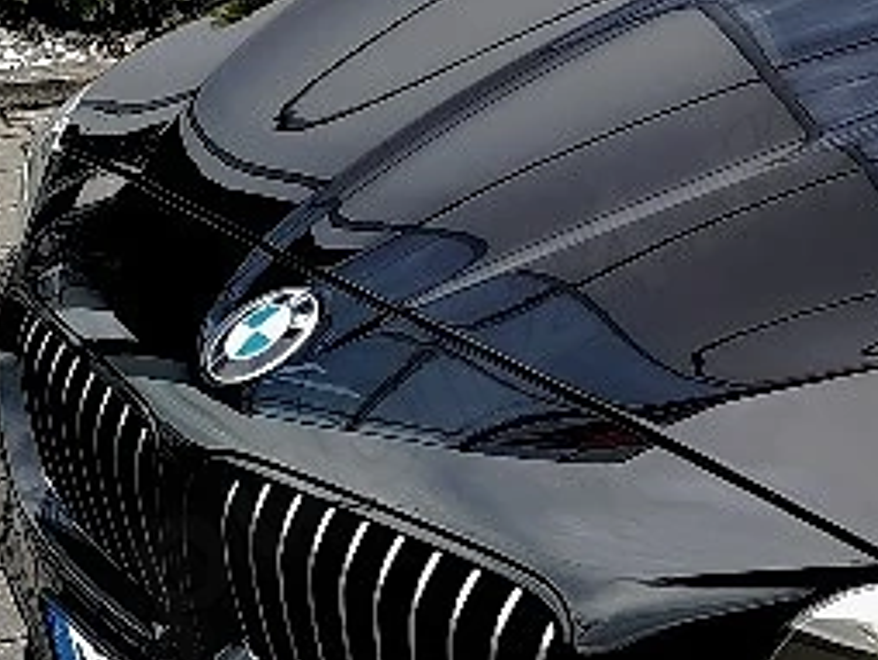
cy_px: 373
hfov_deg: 14.9
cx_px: 1618
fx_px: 2894
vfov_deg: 13.0
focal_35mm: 114
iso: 235
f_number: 1.7
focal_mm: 5.24
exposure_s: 1/50
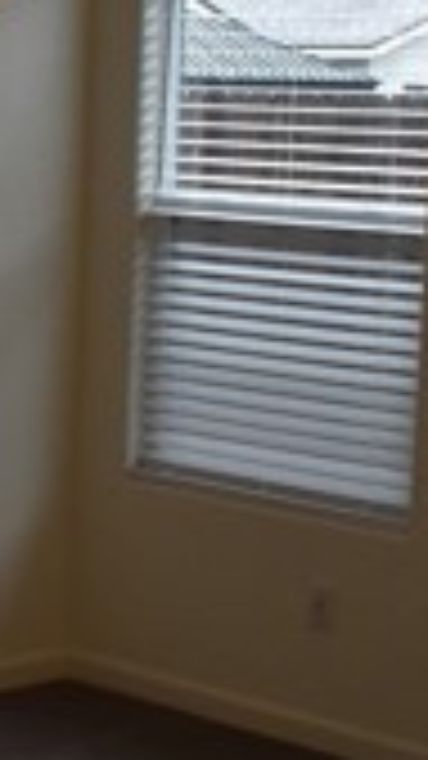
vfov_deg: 19.9
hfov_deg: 10.7
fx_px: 2160
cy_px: 272
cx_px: -324
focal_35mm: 107
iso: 720
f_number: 3.5
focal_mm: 18
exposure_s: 1/250
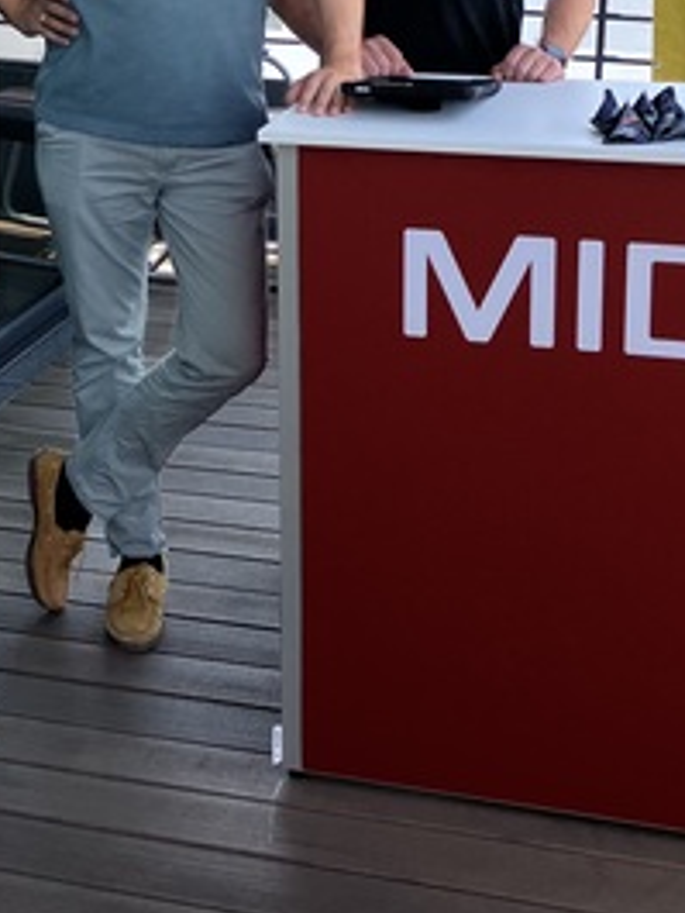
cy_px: 105
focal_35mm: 71
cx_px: 105
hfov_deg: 20.4
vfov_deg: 26.5
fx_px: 1872
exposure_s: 1/2024
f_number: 1.8
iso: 32
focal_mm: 3.99
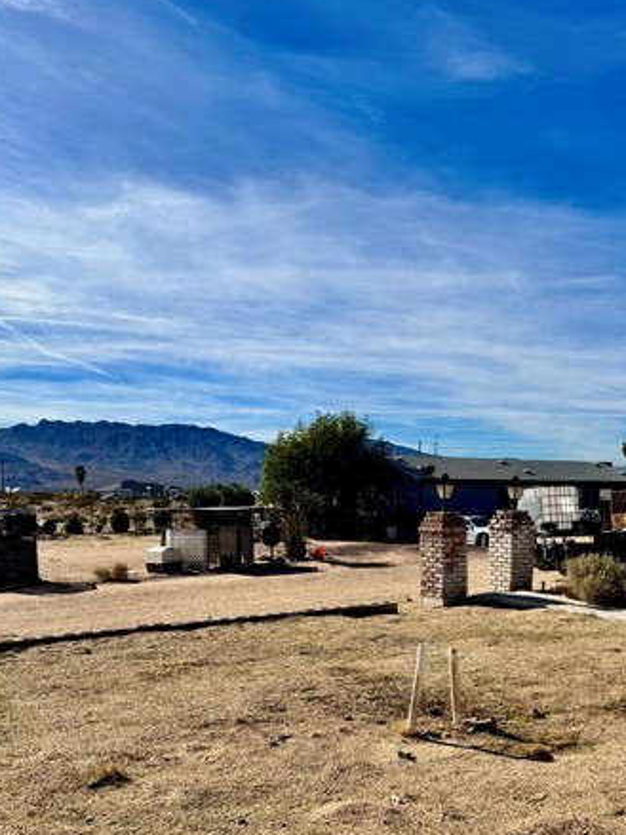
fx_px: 844
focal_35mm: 35
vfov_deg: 52.1
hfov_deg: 40.4
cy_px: 521
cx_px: 386
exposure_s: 1/10417
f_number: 1.78
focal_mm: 6.76
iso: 80
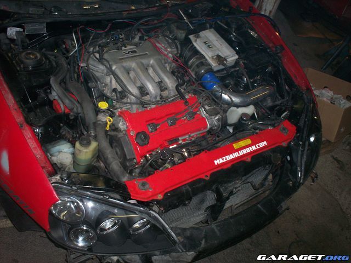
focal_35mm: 36
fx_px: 365
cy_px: 132
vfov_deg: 39.7
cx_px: 176
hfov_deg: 51.4
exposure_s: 1/60
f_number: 4.5
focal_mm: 6
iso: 140
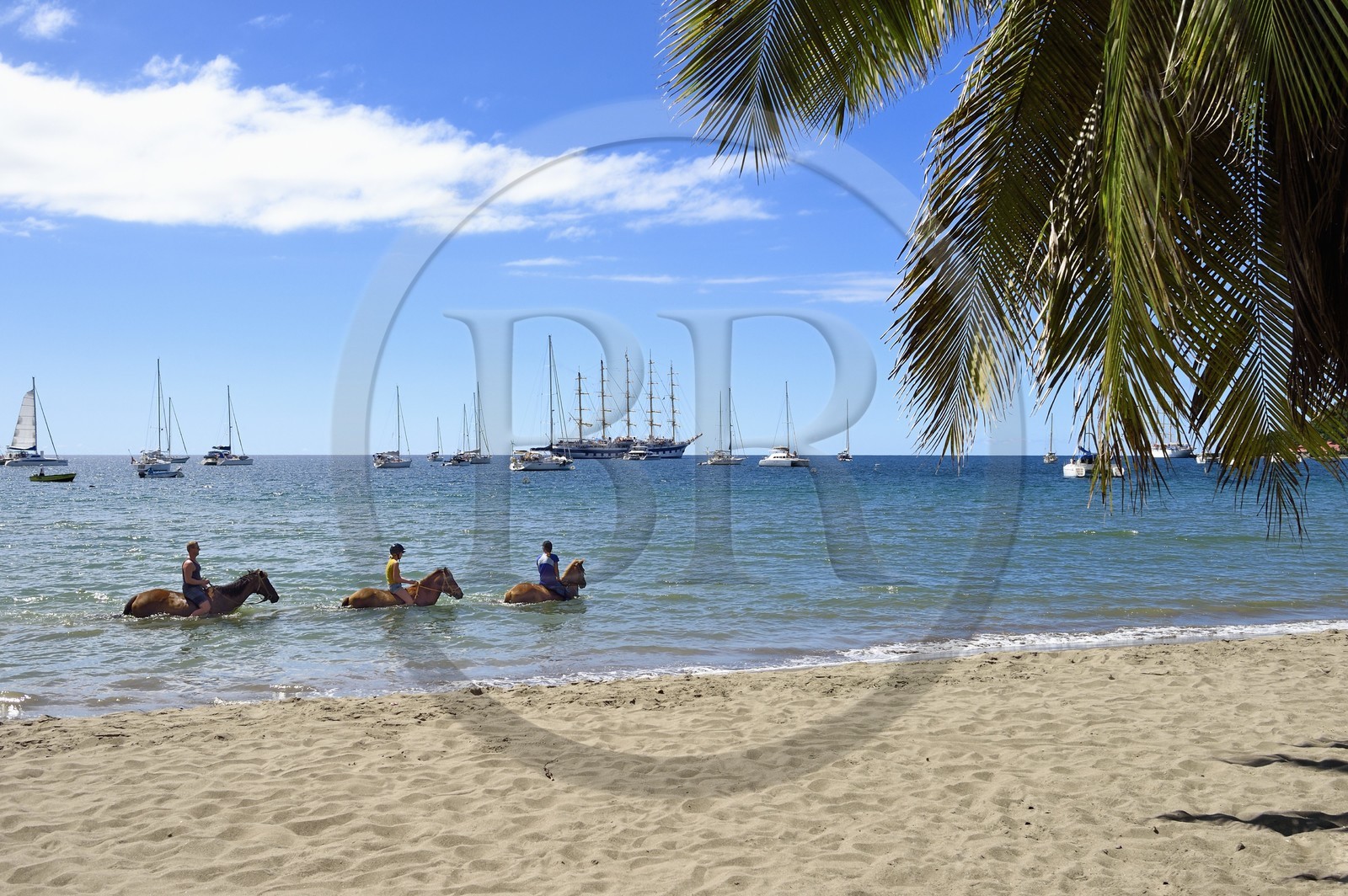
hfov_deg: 54.5
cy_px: 448
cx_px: 674
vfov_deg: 37.8
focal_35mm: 35
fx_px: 1309
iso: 200
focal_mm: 35
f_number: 16
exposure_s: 1/250
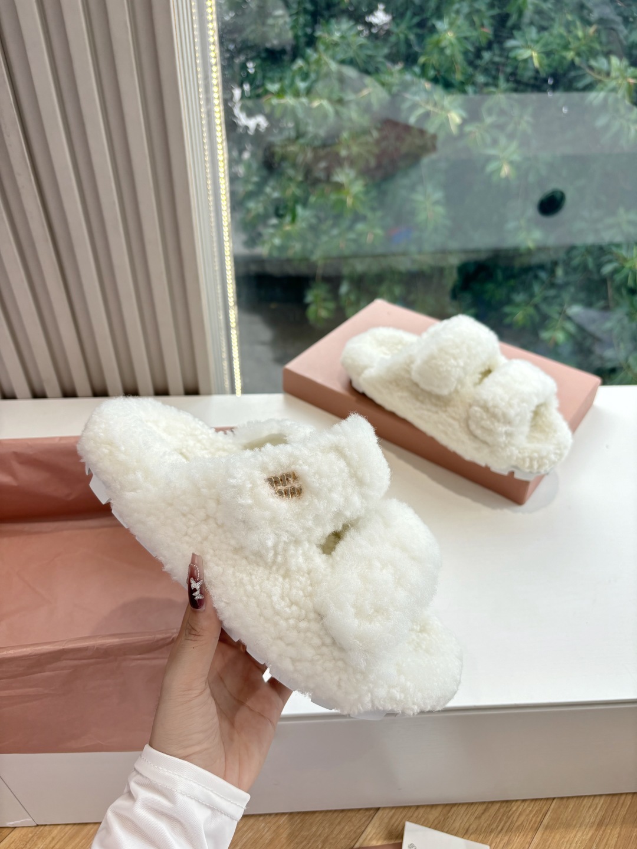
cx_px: 318
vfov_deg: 67.3
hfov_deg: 53.1
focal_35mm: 26
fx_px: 638
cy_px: 424
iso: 50
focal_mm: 5.96
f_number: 1.6
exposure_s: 1/425
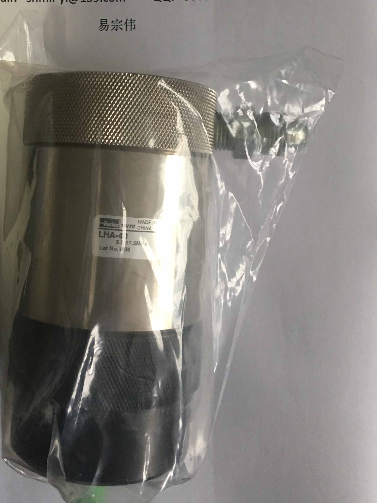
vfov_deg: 47.2
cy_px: 175
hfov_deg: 36.5
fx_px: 566
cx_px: 129
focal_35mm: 39
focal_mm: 4.15
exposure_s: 1/17
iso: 100
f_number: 2.2
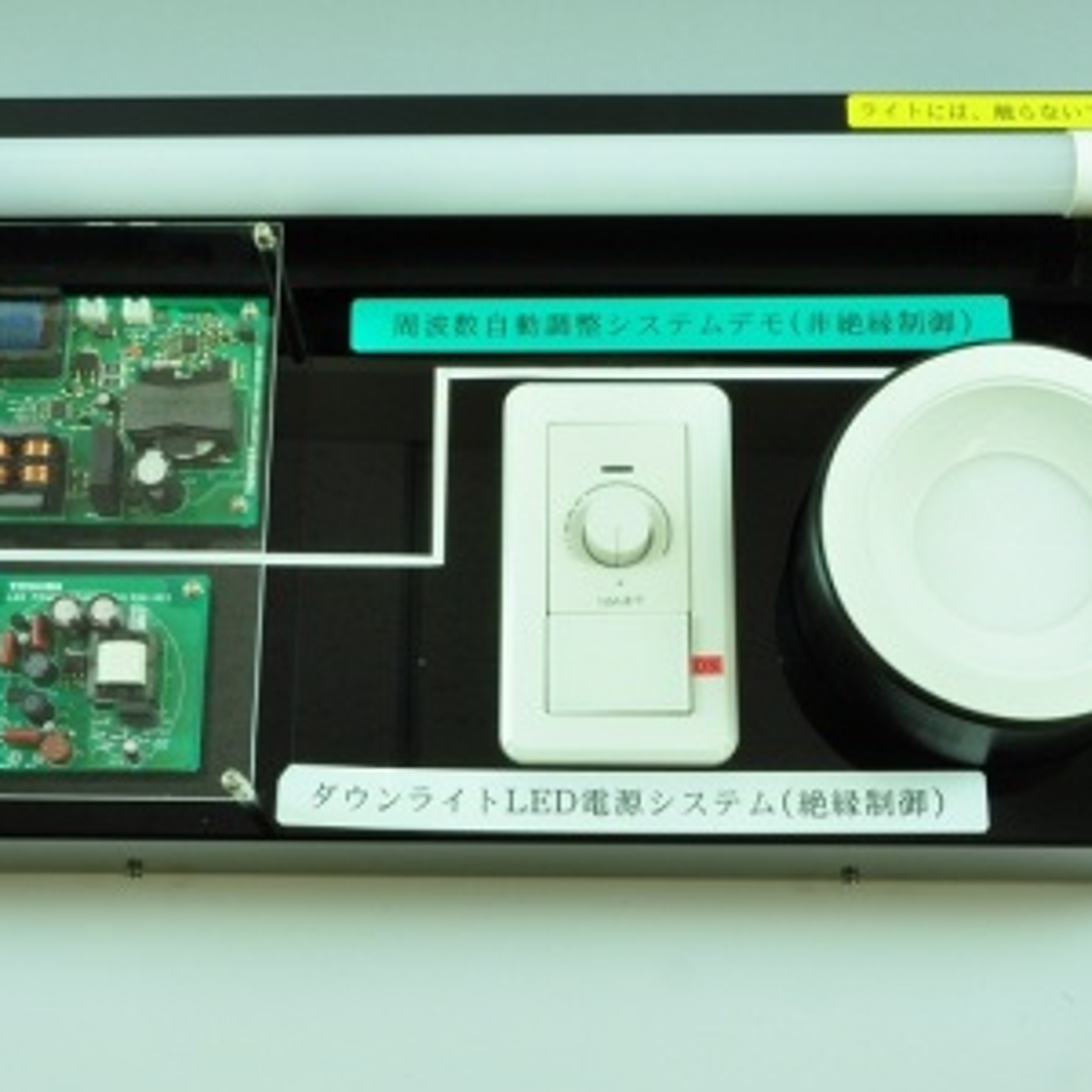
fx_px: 2034
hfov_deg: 30.0
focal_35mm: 57
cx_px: 491
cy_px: 548
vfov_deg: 30.0
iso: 400
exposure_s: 1/1.6
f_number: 25
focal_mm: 28
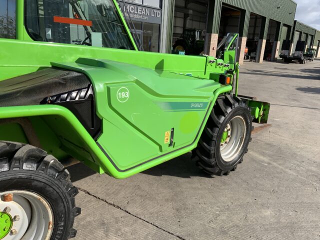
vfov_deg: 48.2
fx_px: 268
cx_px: 160
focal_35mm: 29
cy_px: 120
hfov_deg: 61.7
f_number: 1.8
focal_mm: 3
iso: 16
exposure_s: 1/1984
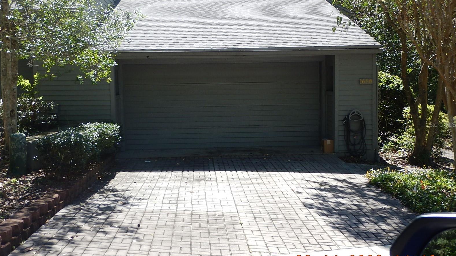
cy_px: 124
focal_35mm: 44
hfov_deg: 46.4
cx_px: 226
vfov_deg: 27.1
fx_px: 532
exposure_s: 1/320
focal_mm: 7.2
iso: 125
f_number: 4.2
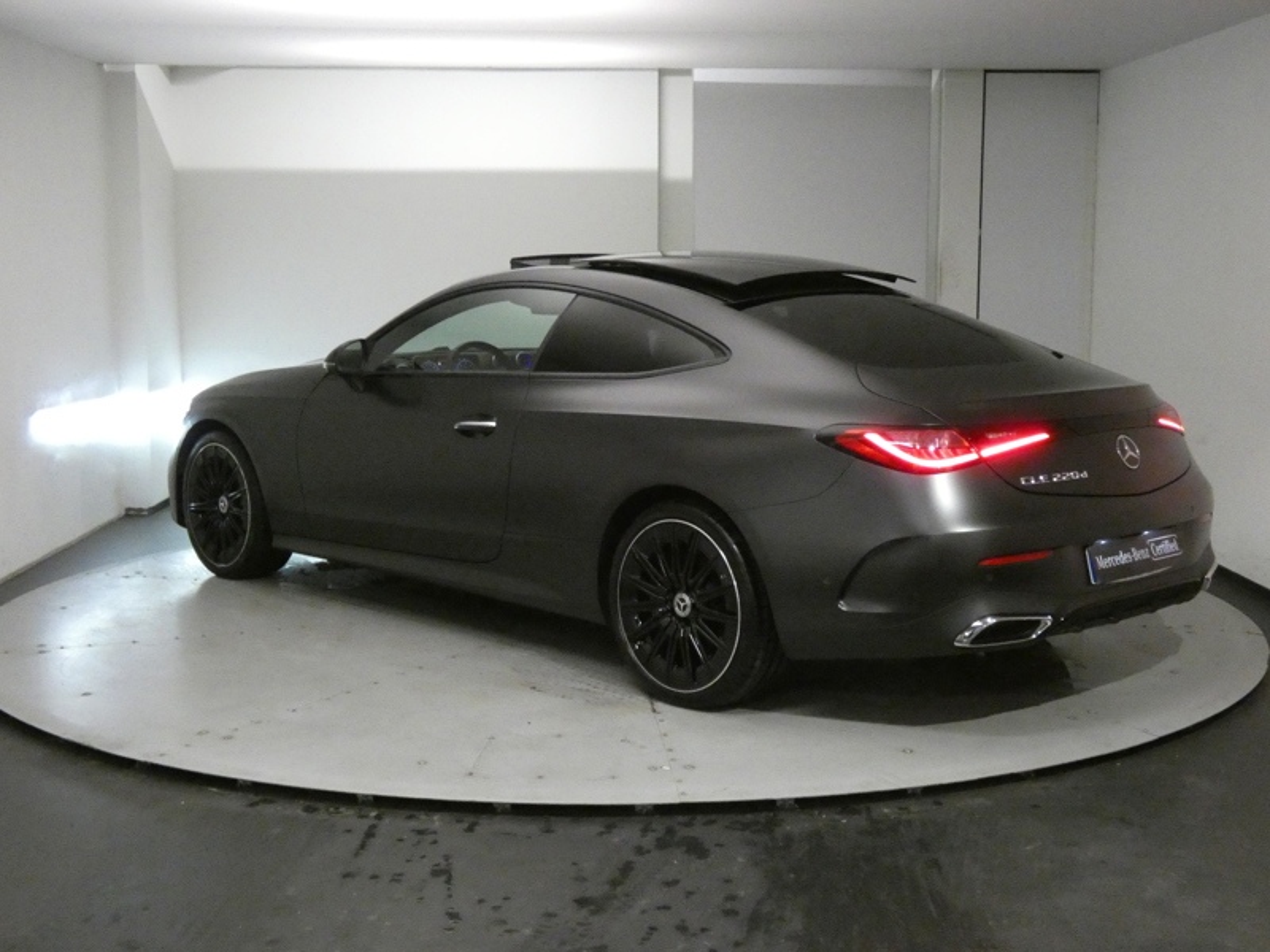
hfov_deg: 43.9
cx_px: 635
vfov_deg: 33.6
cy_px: 476
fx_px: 1578
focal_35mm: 43
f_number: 3.7
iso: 2000
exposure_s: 1/125
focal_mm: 7.8
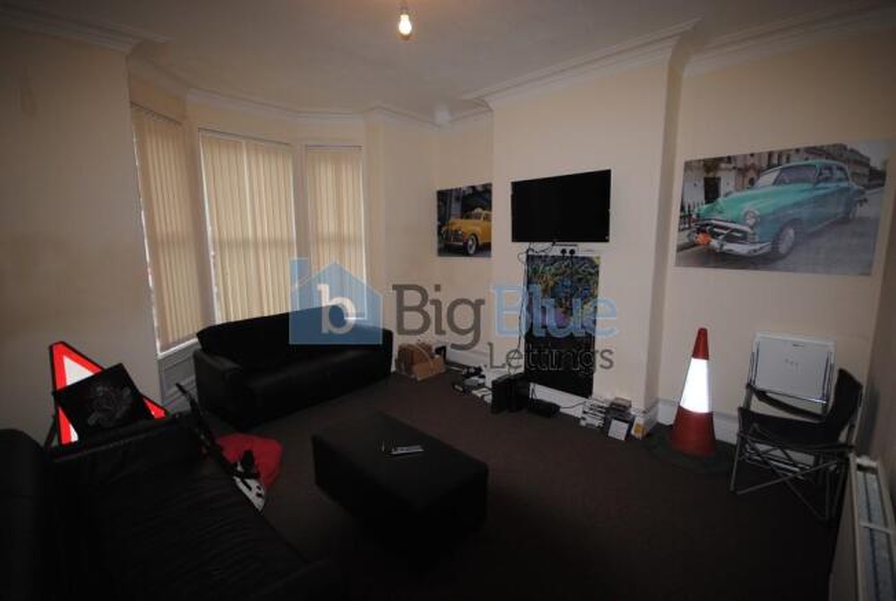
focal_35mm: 15
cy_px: 300
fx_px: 374
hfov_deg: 100.3
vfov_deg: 77.6
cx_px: 448
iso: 200
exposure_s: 1/60
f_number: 4
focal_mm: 10
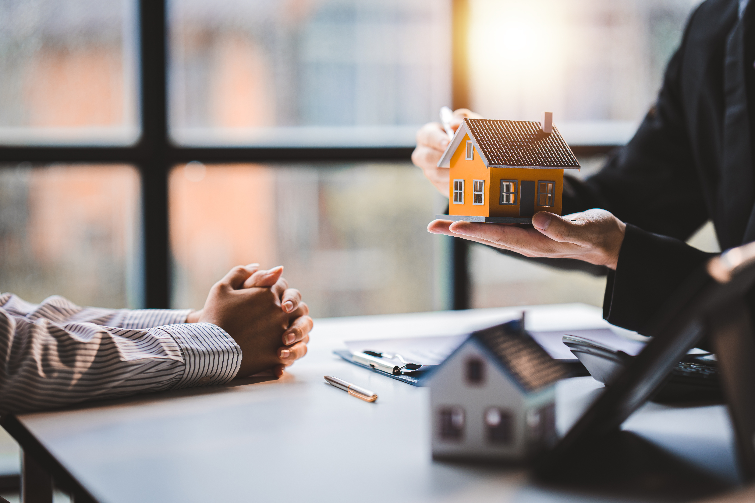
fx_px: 1782
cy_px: 252
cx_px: 378
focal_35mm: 85
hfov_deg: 23.9
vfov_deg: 16.1
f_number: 2
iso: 100
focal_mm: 85
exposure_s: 1/250
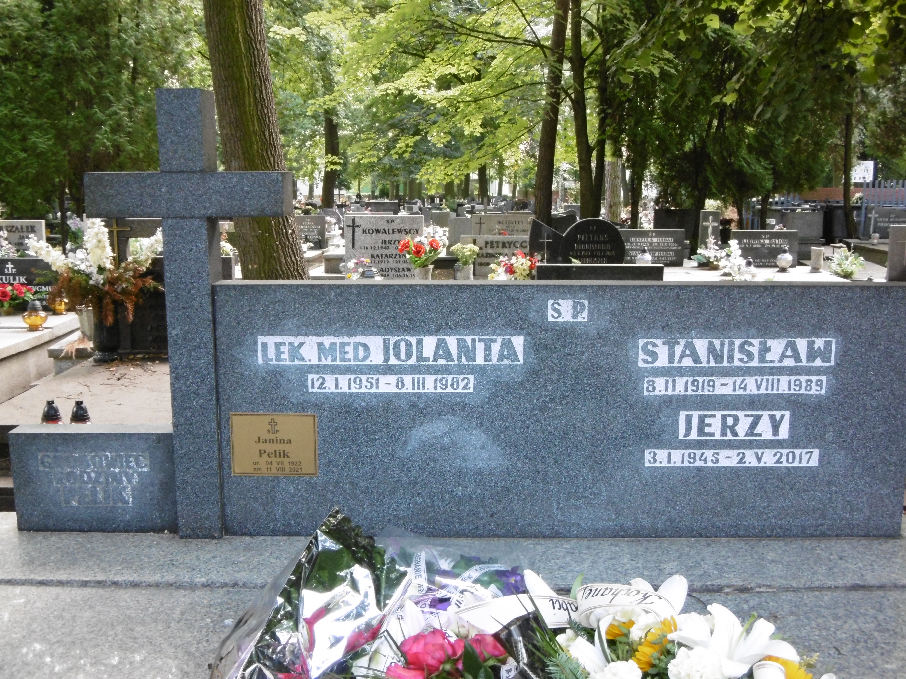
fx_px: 1125
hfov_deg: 43.9
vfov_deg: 33.6
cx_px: 453
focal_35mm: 43
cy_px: 340
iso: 320
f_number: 3.8
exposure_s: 1/60
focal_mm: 7.7
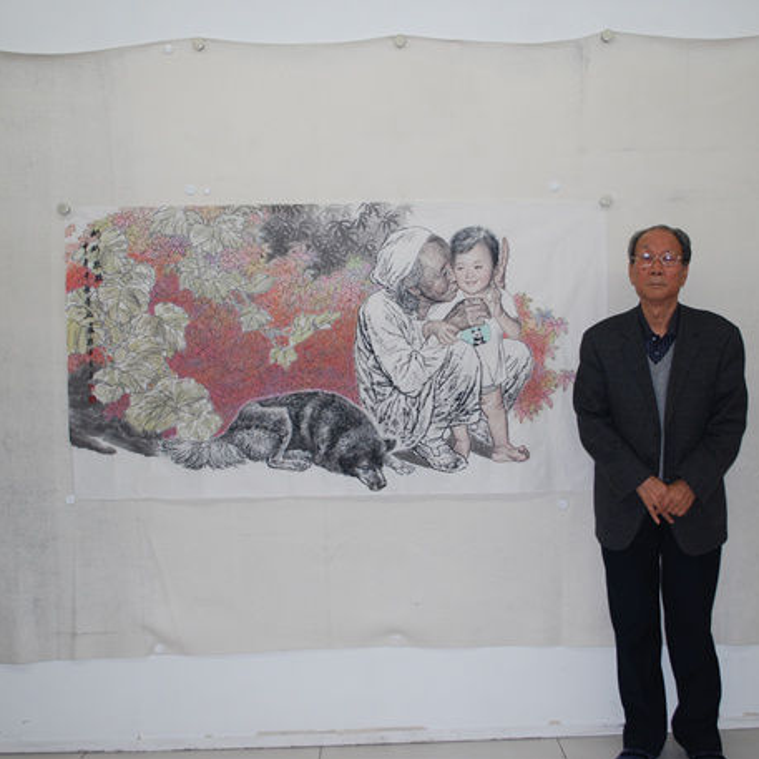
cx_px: 407
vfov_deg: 39.2
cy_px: 374
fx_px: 1067
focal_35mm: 43
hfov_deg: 39.1
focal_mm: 22
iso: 200
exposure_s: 1/60
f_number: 4
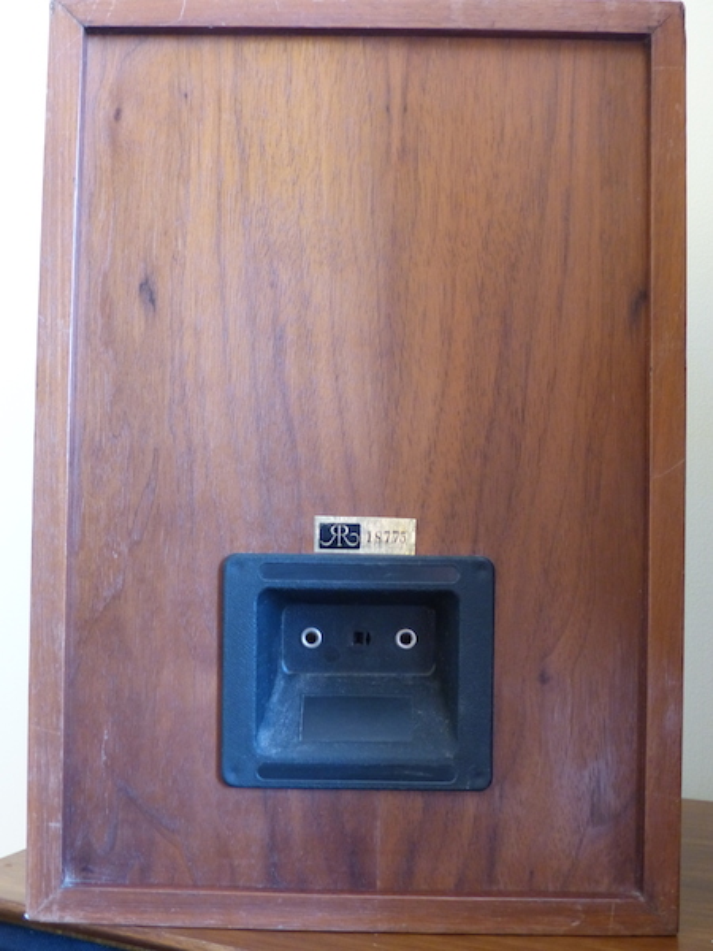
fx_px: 1099
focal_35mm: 40
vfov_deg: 46.8
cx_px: 356
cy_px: 476
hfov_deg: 36.0
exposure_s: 1/30
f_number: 2.8
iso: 400
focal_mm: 7.1
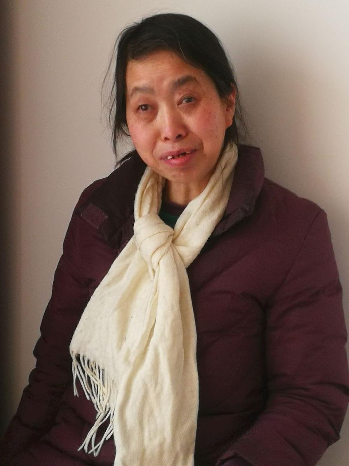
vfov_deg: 24.1
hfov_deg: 18.2
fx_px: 1089
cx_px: 174
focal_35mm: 81
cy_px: 233
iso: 320
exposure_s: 1/25
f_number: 2.2
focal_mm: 3.95
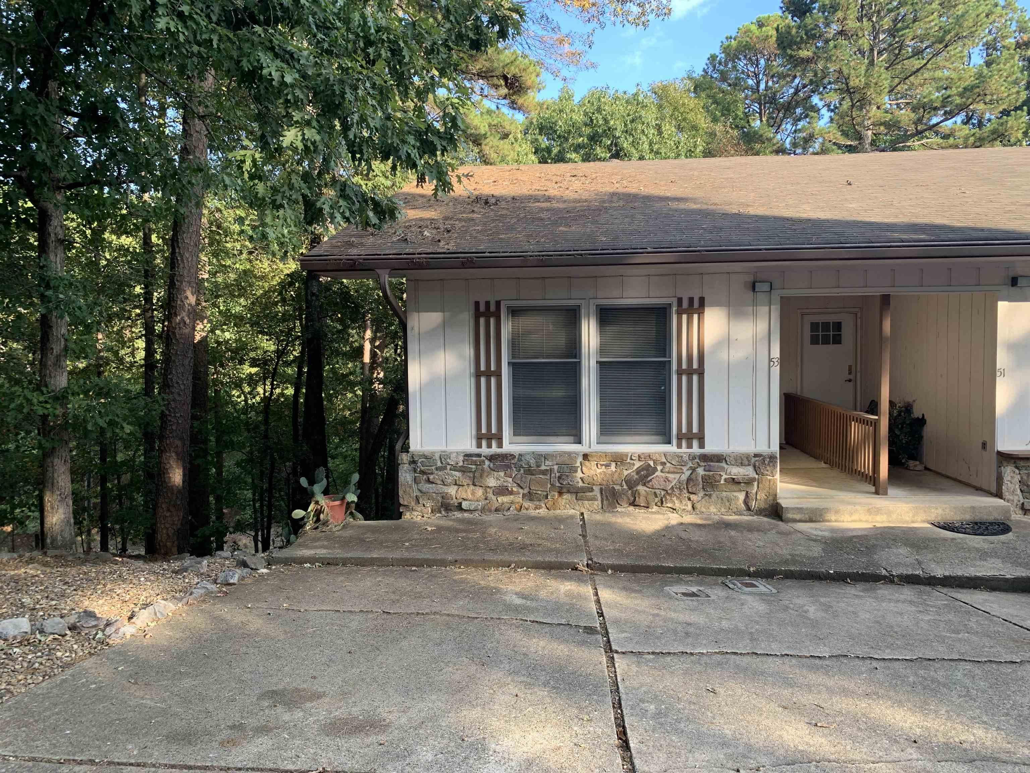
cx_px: 515
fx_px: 774
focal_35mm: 26
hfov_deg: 67.3
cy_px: 386
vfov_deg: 53.1
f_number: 1.8
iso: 25
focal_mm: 4.25
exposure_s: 1/122
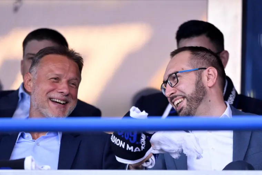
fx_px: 2911
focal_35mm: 400
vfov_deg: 3.4
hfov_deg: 5.2
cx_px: 131
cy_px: 88
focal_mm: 400
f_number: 4
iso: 5000
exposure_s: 1/1250
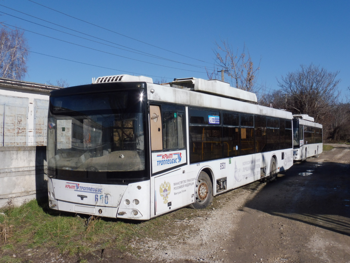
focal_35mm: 41
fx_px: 415
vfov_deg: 35.1
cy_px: 132
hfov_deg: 45.8
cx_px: 175
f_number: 5
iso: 100
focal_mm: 7.4
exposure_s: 1/1000
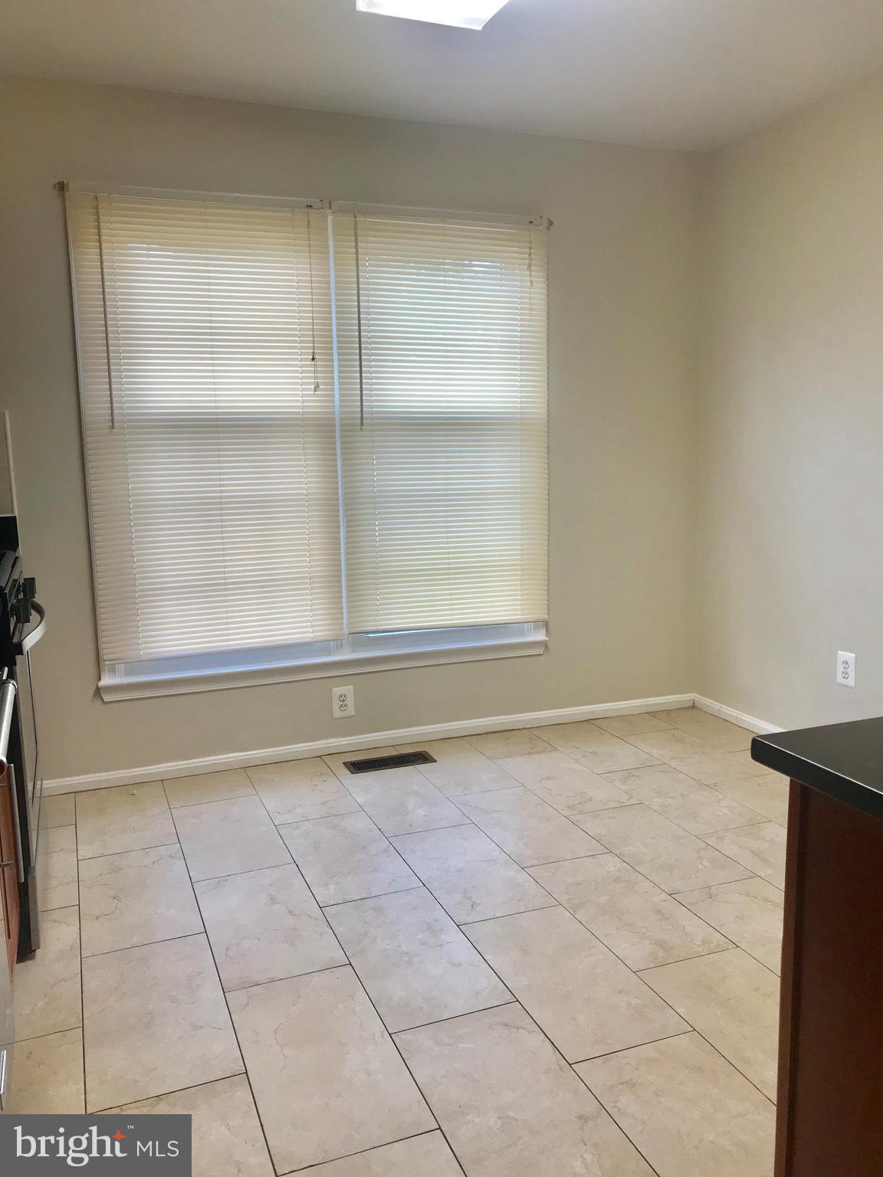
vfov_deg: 63.4
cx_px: 442
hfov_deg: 49.7
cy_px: 588
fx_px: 952
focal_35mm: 28
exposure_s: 1/120
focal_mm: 3.99
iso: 40
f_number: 1.8
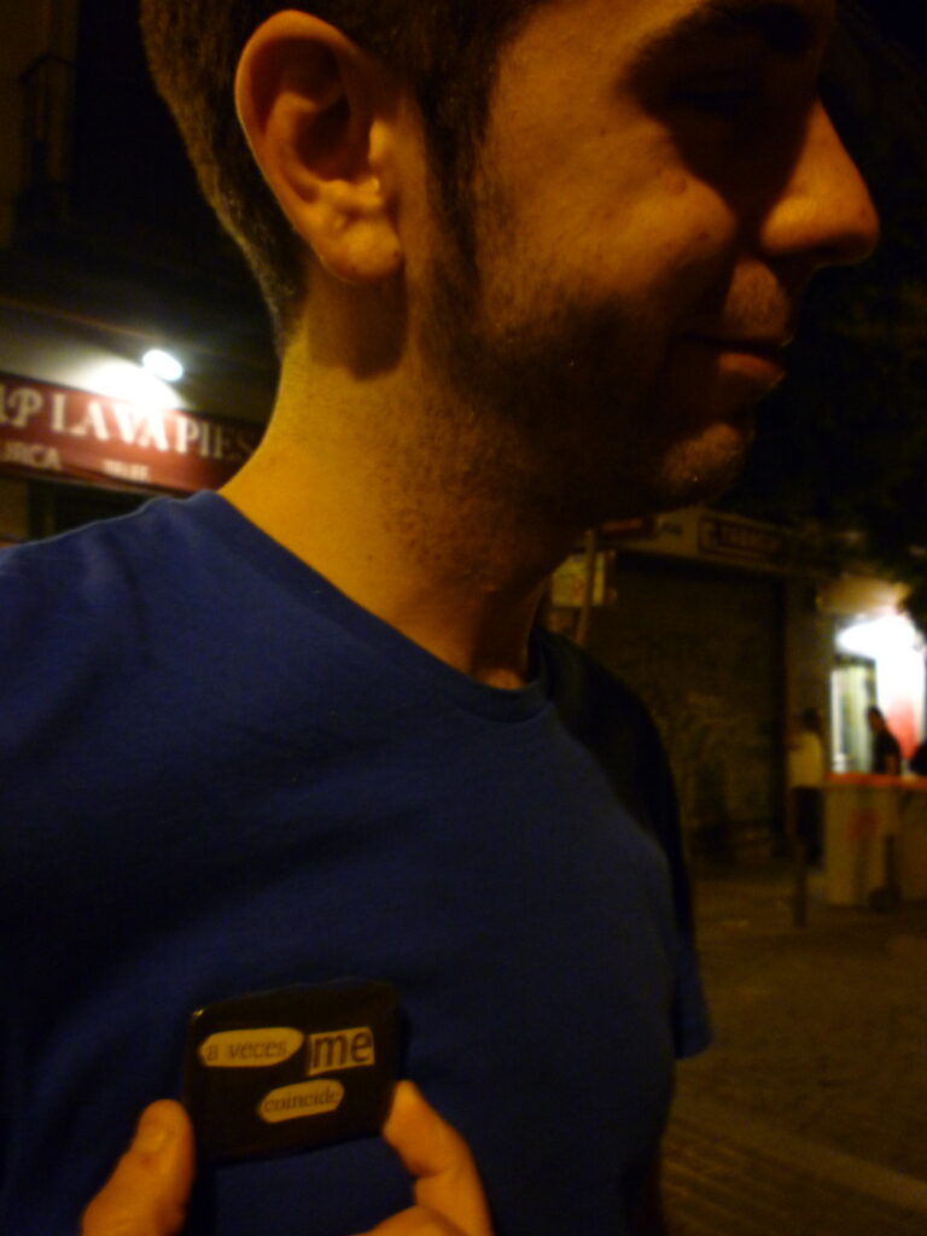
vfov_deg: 61.7
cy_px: 618
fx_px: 1035
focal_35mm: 29
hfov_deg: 48.2
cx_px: 464
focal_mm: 5.2
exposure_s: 1/8
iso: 400
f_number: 3.3
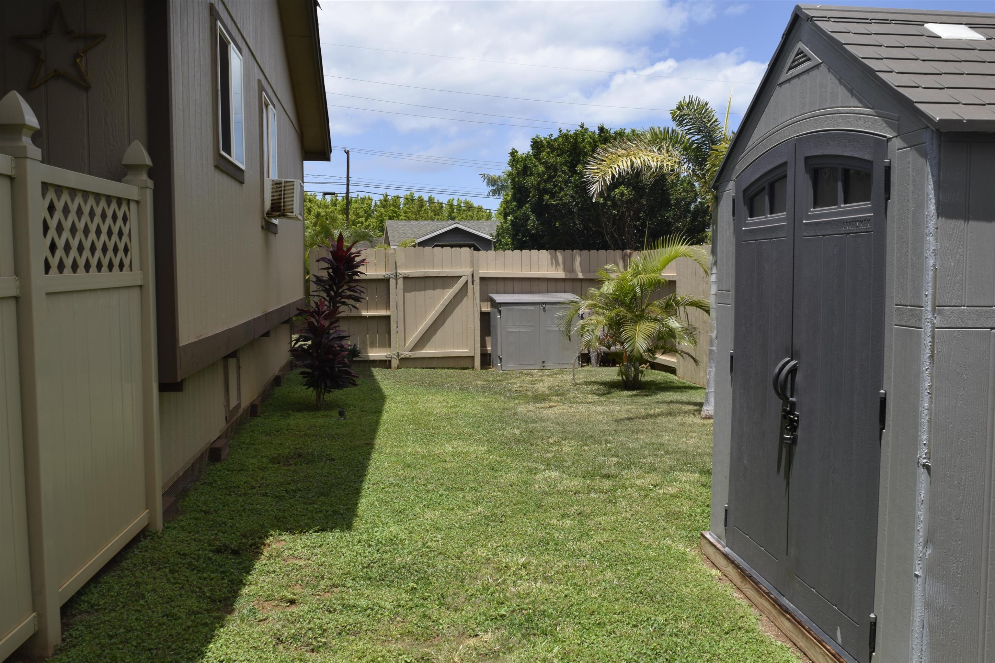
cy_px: 332
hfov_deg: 53.1
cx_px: 498
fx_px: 995
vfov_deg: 36.9
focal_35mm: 36
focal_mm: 24
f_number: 16
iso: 100
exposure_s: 1/80
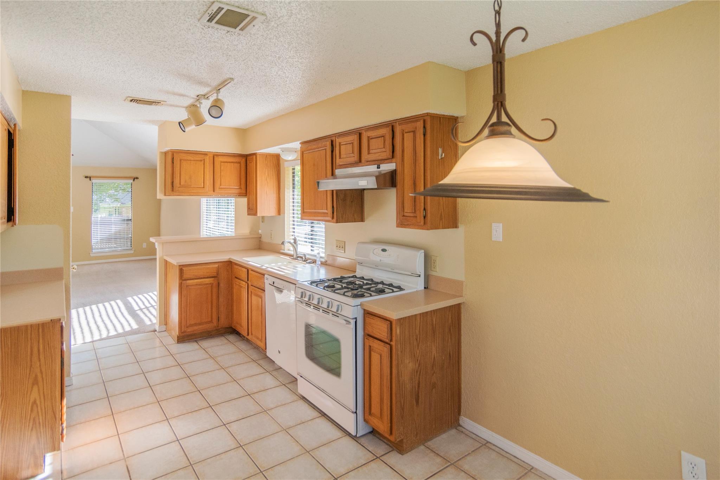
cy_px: 240
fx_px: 360
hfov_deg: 90.0
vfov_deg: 67.4
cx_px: 360
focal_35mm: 18
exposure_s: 1/250
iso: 400
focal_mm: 12
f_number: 4.5
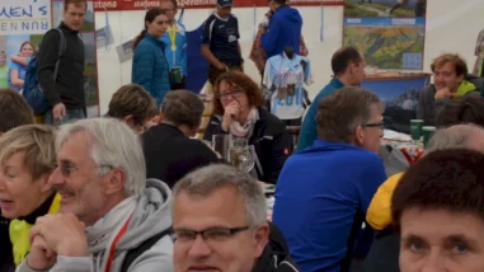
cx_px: -3
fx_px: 975
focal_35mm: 76
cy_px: 264
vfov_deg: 15.6
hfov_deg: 26.4
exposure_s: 1/500
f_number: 3.5
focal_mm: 18
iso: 800
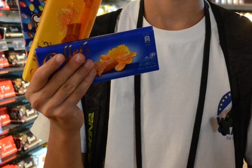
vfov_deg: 16.7
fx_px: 567
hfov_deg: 25.0
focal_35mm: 81
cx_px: 160
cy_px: 25
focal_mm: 22
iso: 3200
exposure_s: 1/100
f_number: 5
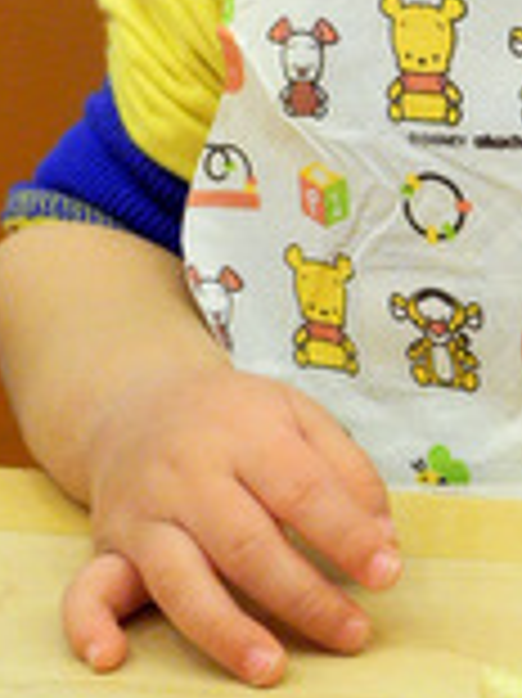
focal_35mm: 155
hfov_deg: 9.3
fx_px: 3121
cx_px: 792
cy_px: -27
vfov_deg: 12.6
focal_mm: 10.7
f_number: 3.5
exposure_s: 1/58.4
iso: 400
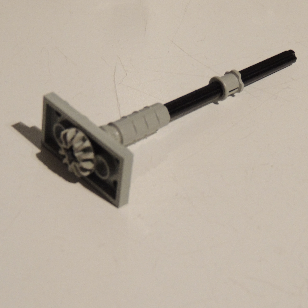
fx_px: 896
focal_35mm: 89
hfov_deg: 19.5
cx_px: 178
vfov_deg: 19.5
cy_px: 154
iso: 800
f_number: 3.9
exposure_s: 1/25
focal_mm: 13.3
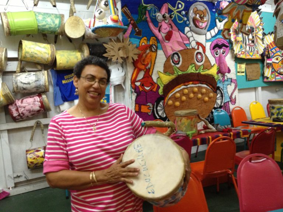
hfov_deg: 52.6
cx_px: 142
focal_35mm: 35
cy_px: 106
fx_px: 286
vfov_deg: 40.7
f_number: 2.4
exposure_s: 1/20
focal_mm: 4.28
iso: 250
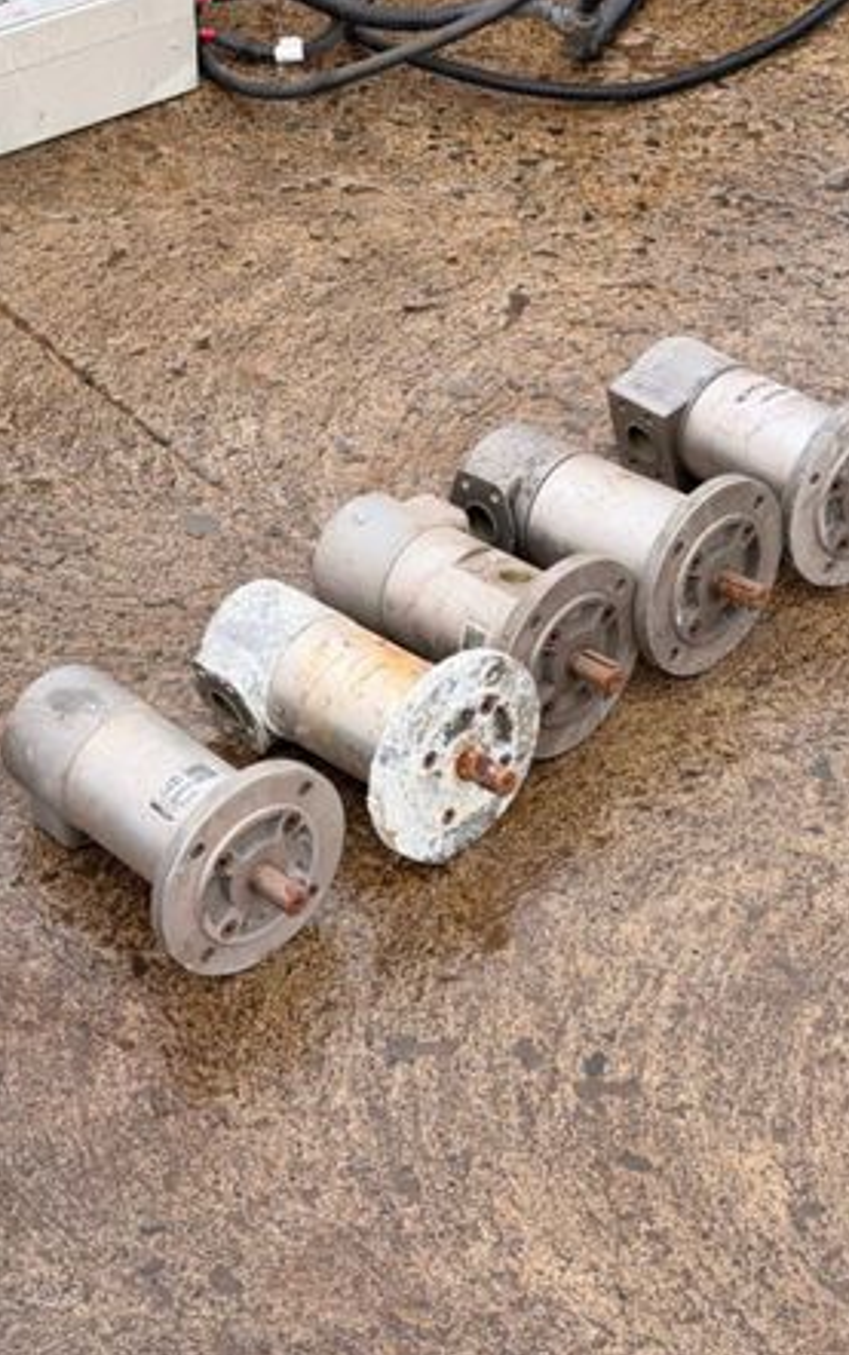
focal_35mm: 69
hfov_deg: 18.9
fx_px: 2549
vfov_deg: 29.8
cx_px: 371
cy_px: 684
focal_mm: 6.76
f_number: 1.78
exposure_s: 1/810
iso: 64
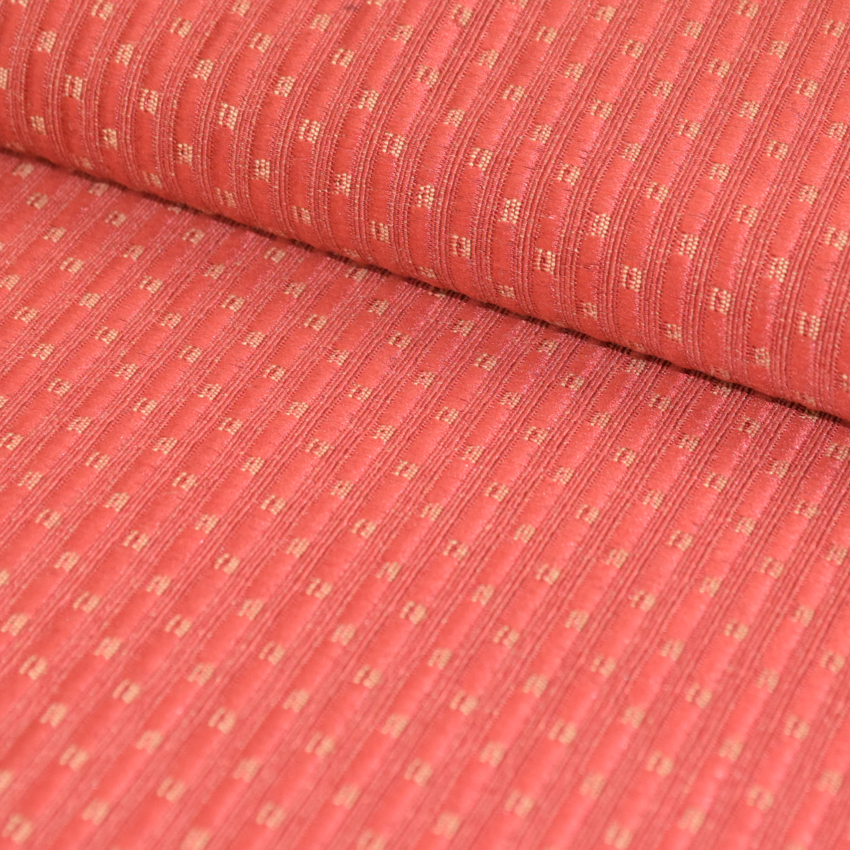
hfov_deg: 16.5
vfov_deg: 16.5
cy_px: 424
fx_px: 2935
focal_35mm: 106
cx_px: 519
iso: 1400
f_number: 8
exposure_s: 1/200
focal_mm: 55
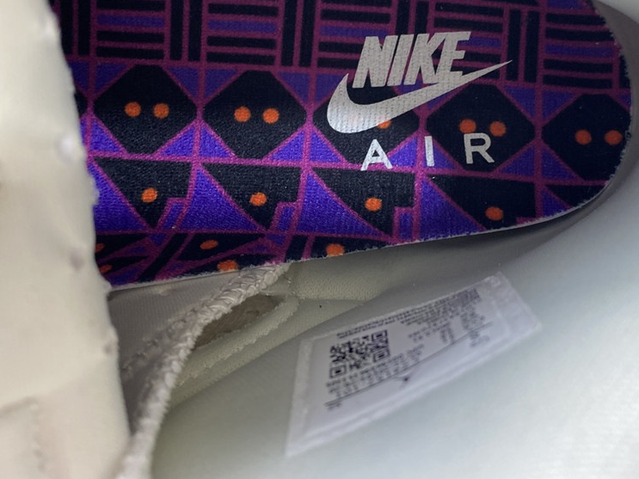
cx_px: 339
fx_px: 646
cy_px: 166
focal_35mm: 35
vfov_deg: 40.3
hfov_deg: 52.6
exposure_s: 1/50
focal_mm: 4.25
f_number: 1.8
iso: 200
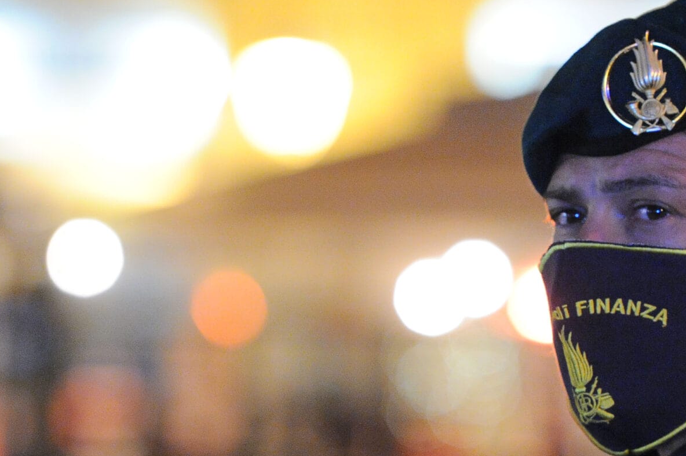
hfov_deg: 6.0
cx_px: 422
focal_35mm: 346
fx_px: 6589
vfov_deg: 4.0
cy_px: 322
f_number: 3.2
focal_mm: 160
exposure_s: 1/60
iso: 6400
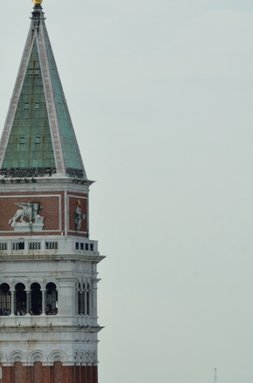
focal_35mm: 443
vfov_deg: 4.7
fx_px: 4697
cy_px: 185
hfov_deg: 3.1
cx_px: 62
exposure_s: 1/200
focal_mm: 185
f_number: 11
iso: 160
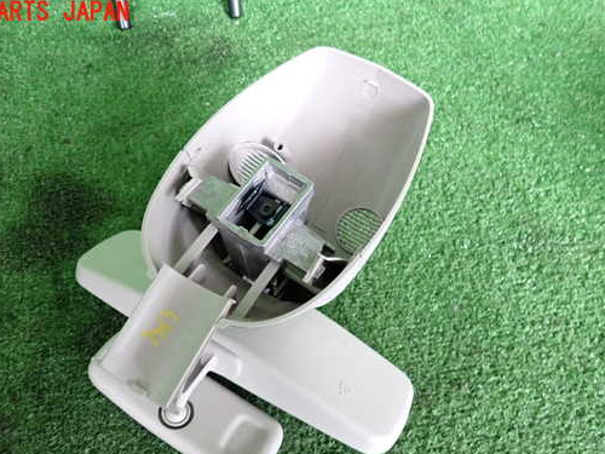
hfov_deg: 59.8
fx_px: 524
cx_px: 272
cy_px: 270
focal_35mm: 30
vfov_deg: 46.6
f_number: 2
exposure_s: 1/30
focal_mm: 4.5
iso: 640
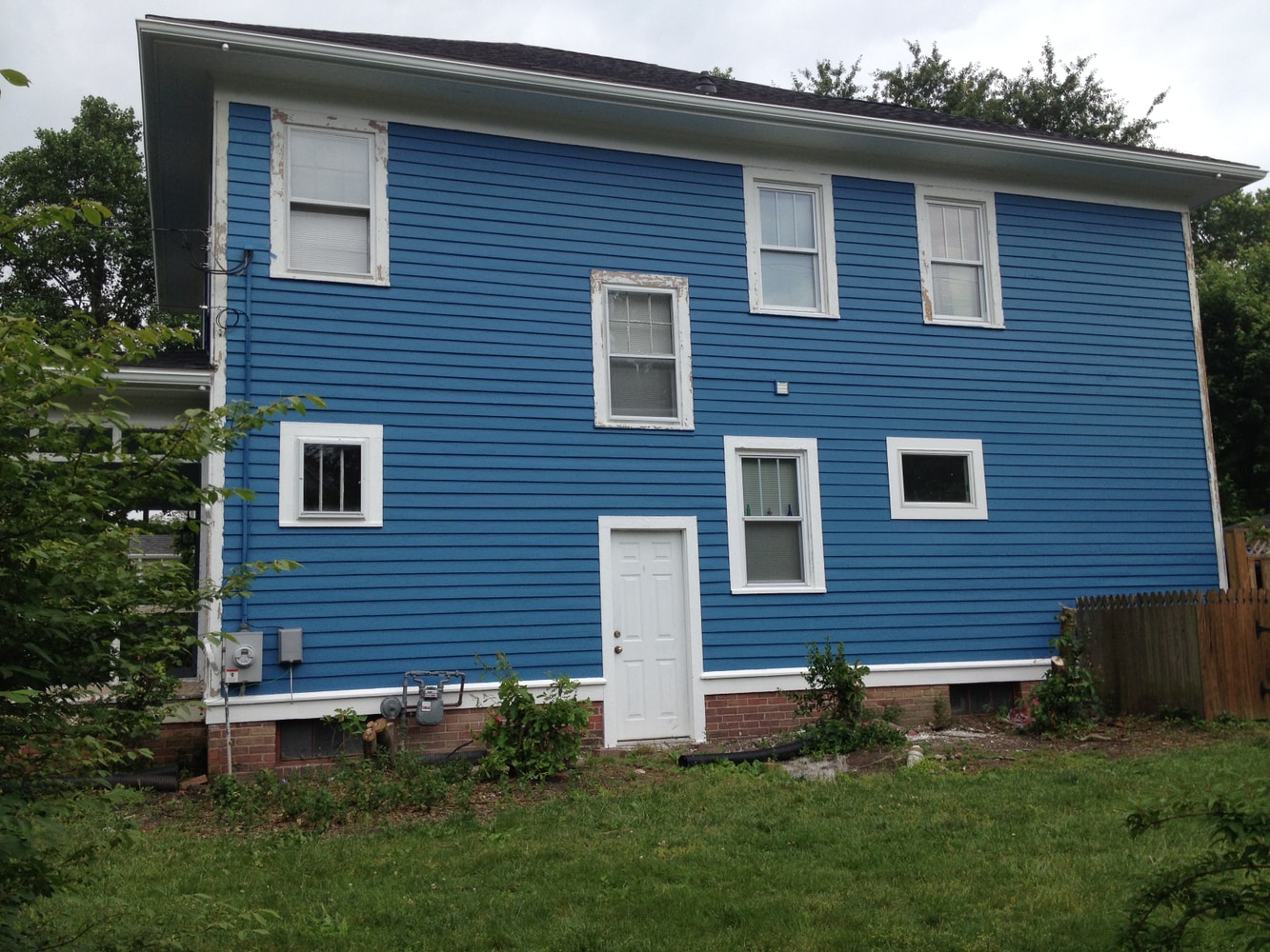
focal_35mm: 35
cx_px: 635
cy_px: 476
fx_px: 1284
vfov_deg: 40.7
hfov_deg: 52.6
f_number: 2.4
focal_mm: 4.28
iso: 50
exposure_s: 1/1314
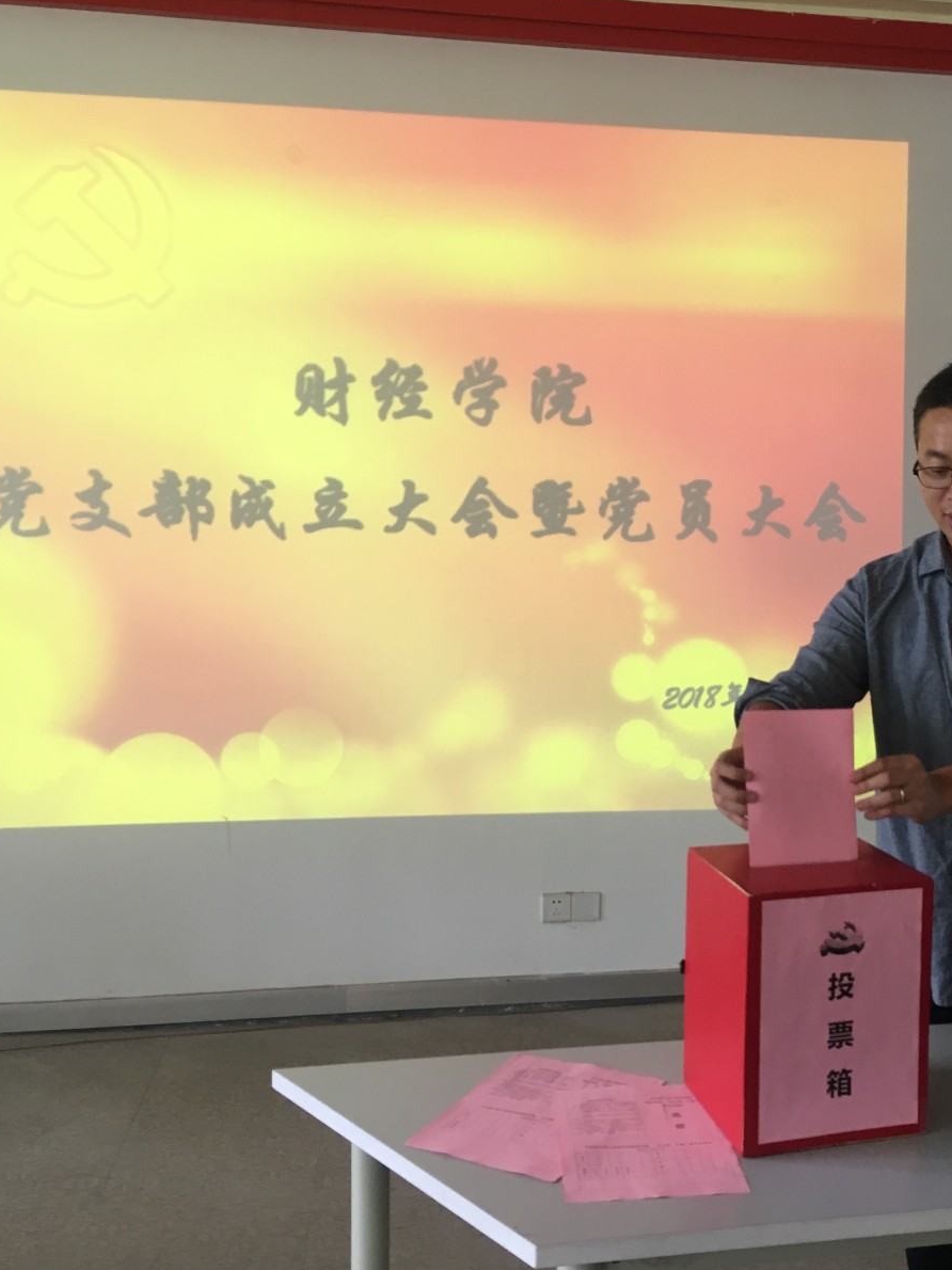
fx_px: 1431
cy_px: 633
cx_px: 686
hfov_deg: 36.2
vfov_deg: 47.9
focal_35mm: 39
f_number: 2.2
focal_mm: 4.15
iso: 100
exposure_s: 1/33
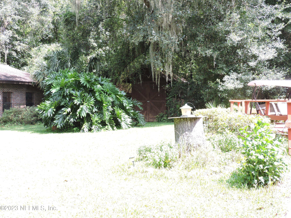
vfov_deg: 26.6
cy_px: 109
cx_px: 146
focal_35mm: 55
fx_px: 462
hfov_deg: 34.9
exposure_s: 1/60
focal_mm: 9.8
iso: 125
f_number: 4.1
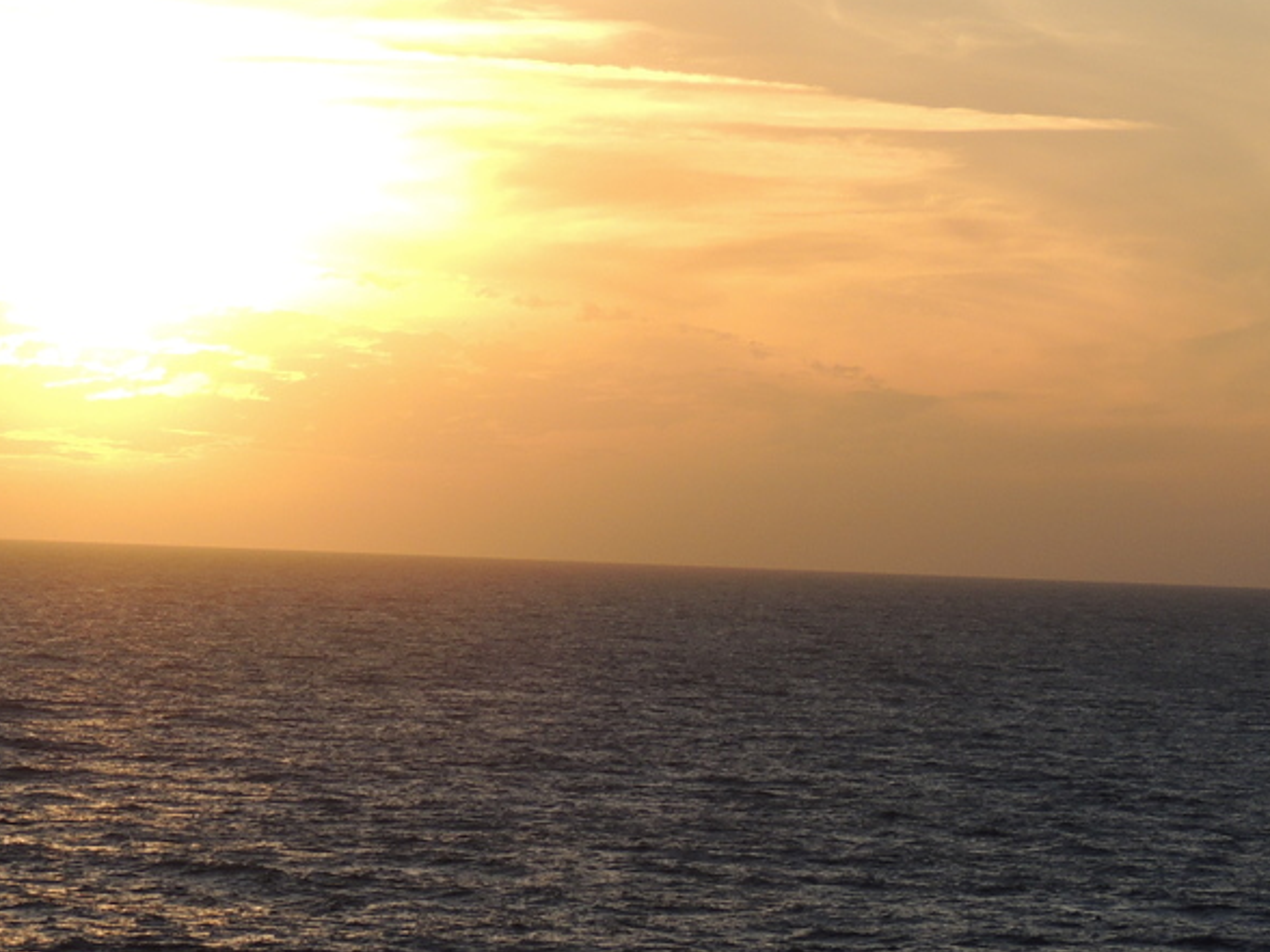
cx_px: 283
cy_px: 540
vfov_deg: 8.0
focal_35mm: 185
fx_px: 6787
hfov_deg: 10.7
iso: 100
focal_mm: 15.1
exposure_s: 1/640
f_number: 4
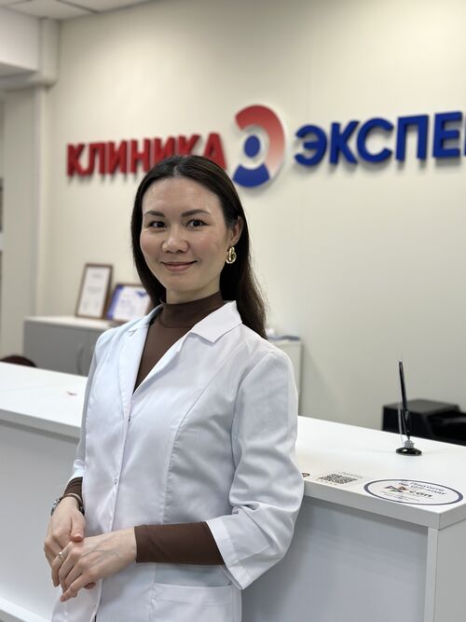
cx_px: 233
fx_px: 862
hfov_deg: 30.3
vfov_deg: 39.7
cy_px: 311
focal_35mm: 48
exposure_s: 1/101
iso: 64
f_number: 1.78
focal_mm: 6.86
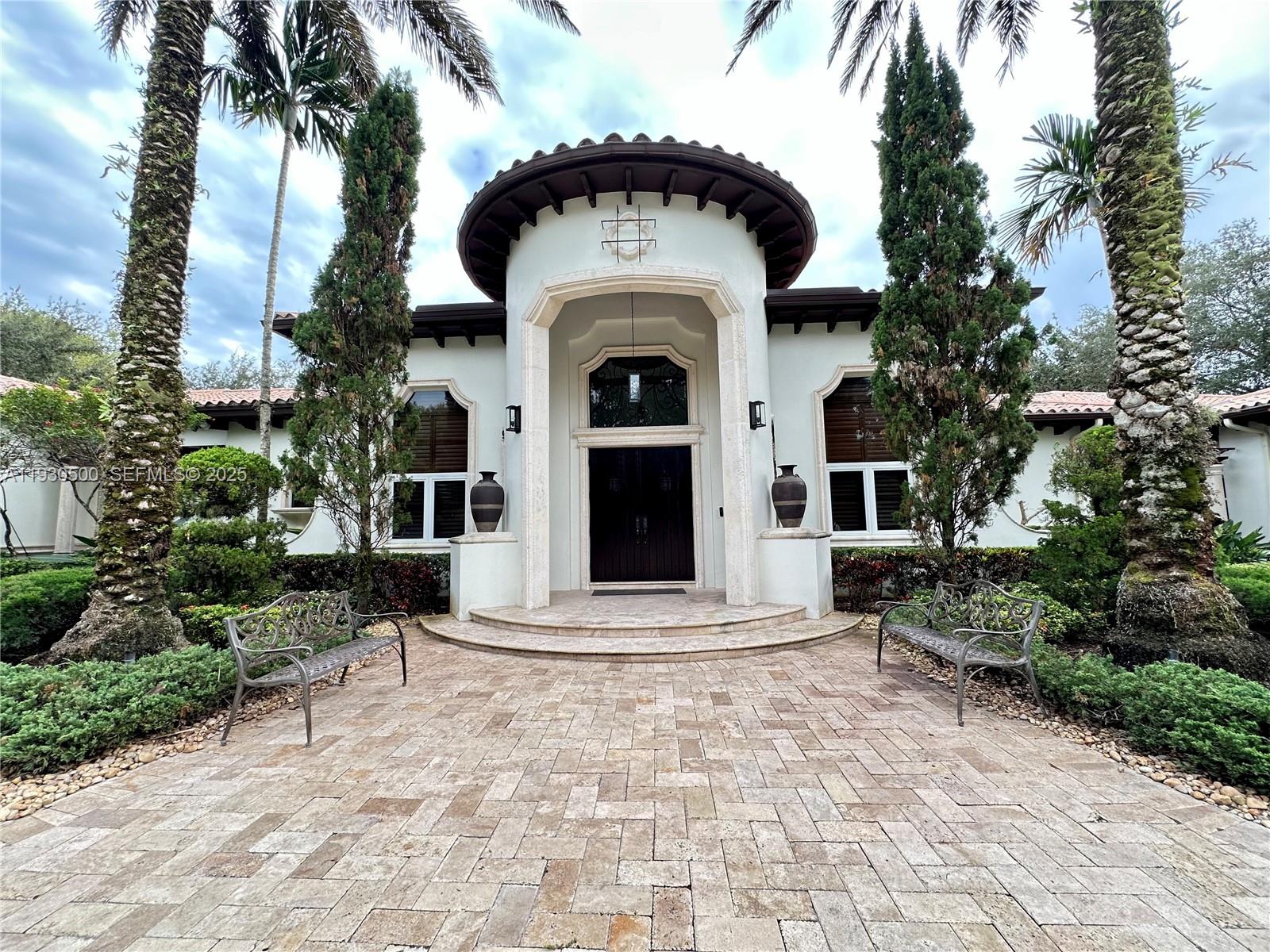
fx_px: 514
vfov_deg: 85.7
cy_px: 476
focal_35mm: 14
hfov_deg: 102.1
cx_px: 635
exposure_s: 1/99
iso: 50
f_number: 2.2
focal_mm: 2.22
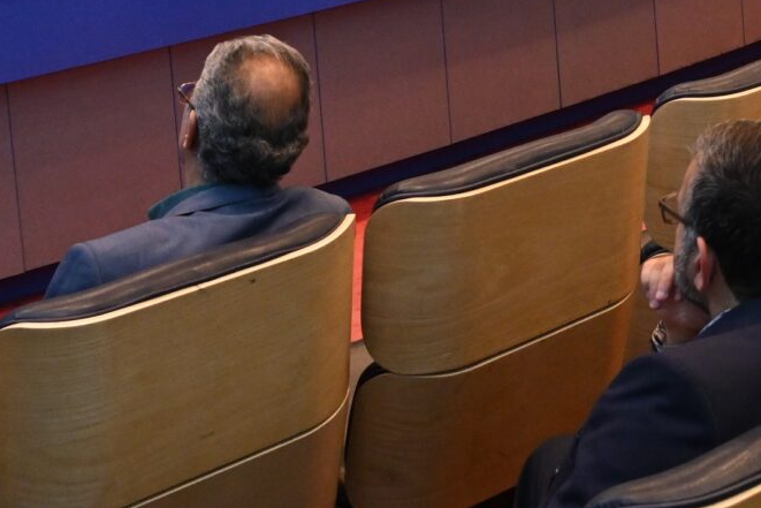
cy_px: -209
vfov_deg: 14.0
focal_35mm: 93
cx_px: 814
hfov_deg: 20.9
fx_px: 1966
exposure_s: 1/60
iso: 2500
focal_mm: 24
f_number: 6.3
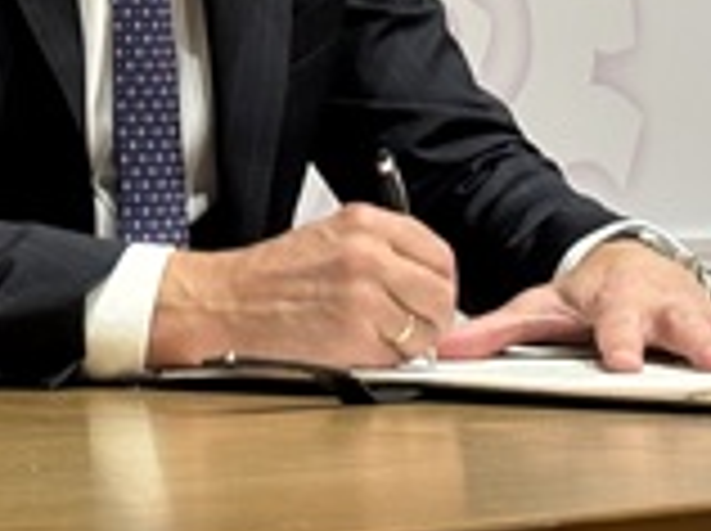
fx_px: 4327
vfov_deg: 6.9
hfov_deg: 9.1
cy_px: -351
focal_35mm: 211
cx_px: -436
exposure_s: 1/50
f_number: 1.6
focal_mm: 5.96
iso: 100
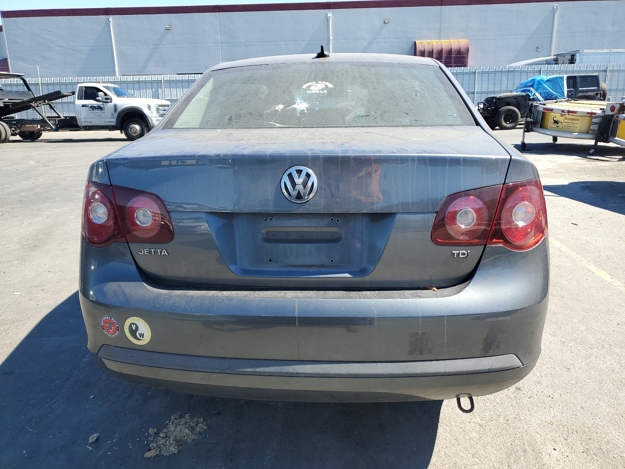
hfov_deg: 67.3
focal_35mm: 26
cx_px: 312
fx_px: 469
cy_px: 234
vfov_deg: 53.1
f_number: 1.5
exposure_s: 1/1111
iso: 50
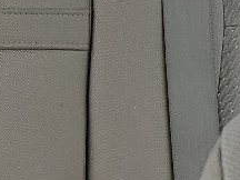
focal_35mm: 193
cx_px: -140
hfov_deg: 9.9
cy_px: 148
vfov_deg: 7.7
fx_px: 1338
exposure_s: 1/588
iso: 50
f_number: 1.5
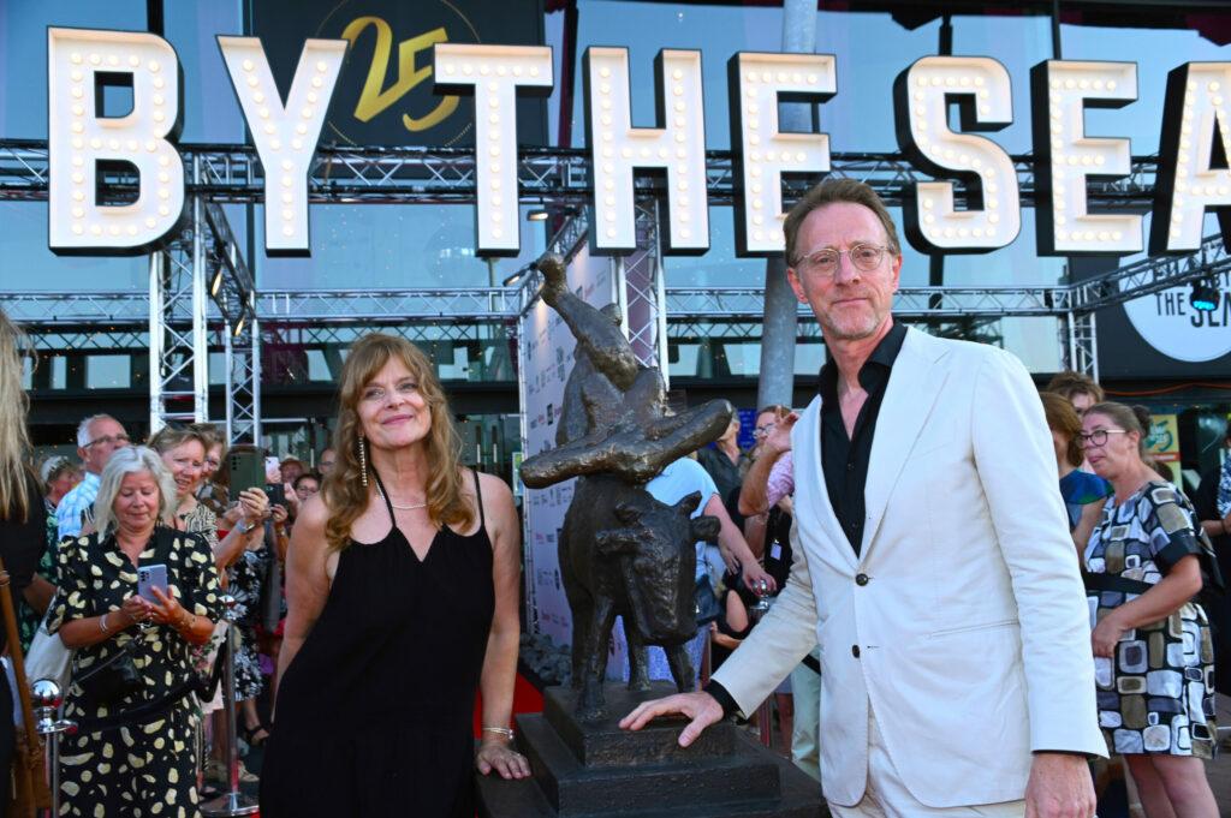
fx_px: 1367
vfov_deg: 33.3
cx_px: 616
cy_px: 409
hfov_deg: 48.5
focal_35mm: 40
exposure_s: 1/200
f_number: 10
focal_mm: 40
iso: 800
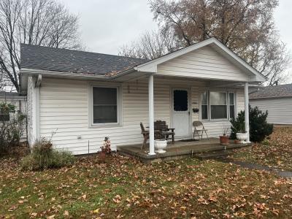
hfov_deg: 67.3
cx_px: 146
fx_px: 219
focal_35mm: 26
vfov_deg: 53.1
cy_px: 110
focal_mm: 5.1
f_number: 1.6
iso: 40
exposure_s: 1/213
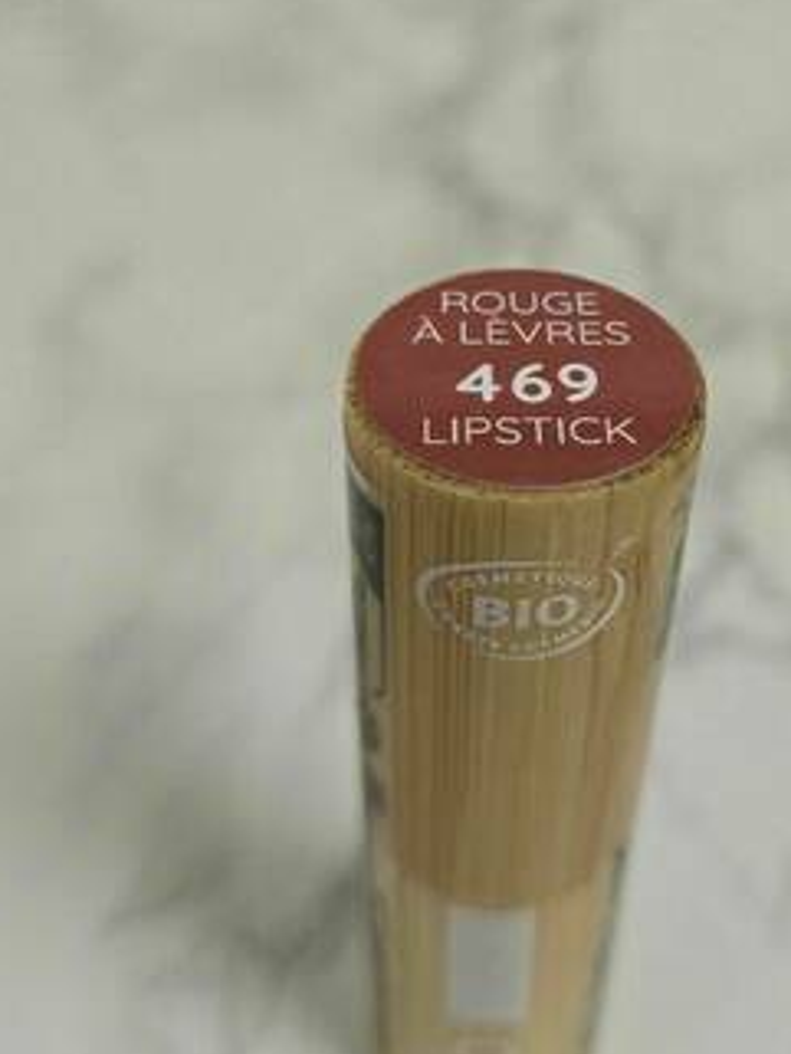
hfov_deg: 33.1
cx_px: 565
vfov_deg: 43.4
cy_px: 384
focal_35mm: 43
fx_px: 1309
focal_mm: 5.4
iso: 50
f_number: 1.8
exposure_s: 1/100
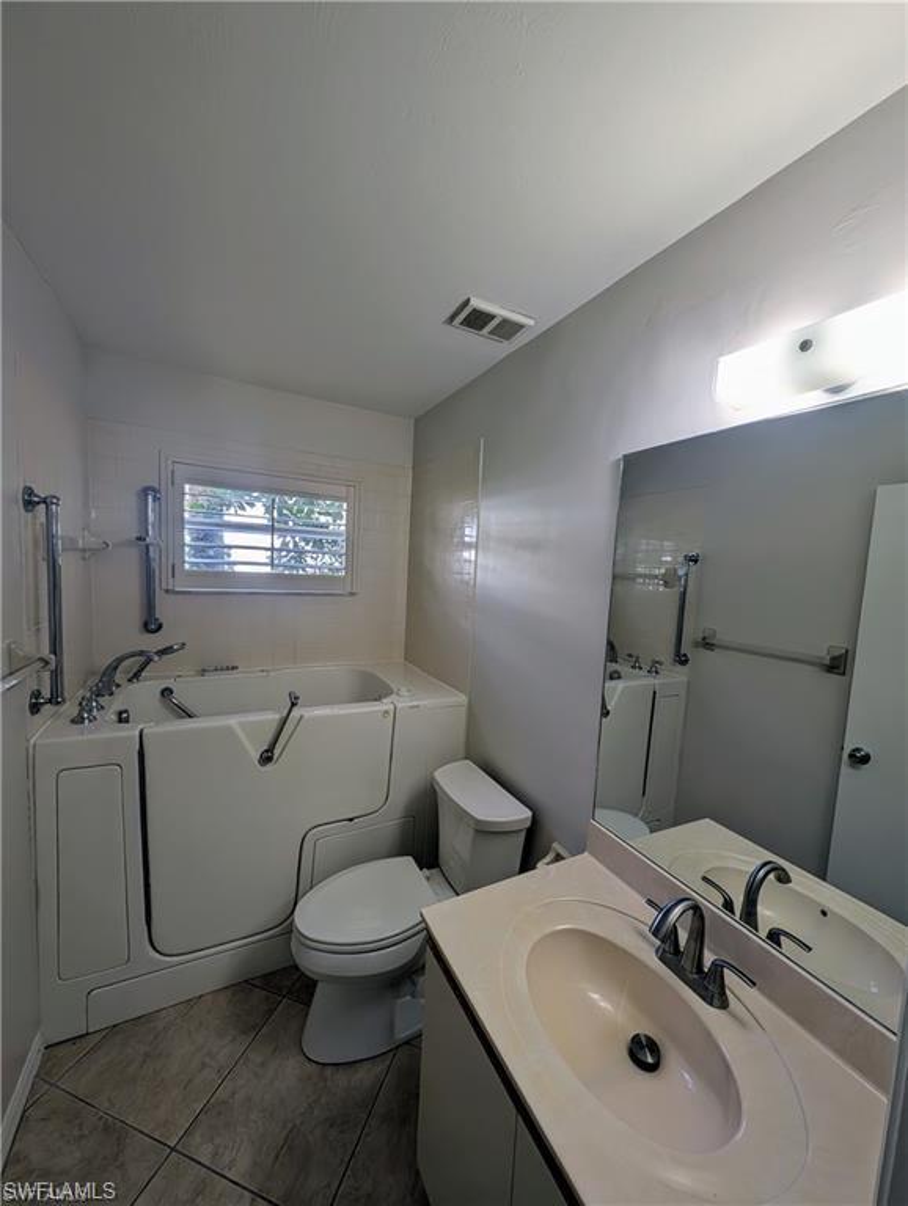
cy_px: 603
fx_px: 419
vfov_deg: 110.5
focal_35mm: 12
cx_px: 454
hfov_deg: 94.6
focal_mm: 2.23
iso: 45
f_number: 1.95
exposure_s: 1/120
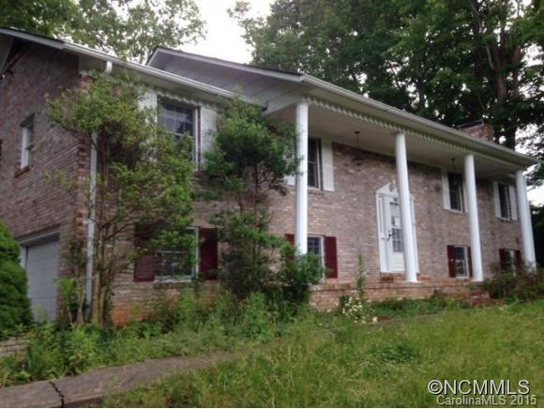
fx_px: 519
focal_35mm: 33
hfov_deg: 55.3
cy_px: 204
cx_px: 272
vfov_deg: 43.0
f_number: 2.4
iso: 50
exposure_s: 1/60
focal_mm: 4.12
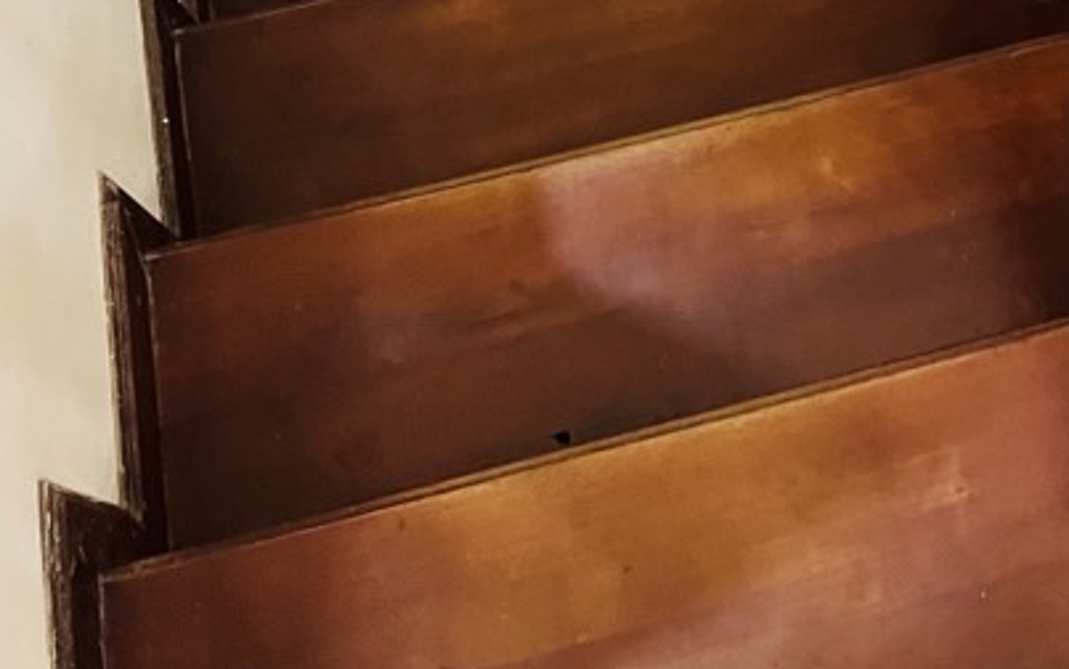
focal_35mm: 70
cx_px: 891
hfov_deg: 28.6
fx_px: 2040
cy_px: -396
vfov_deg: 16.6
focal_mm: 5.7
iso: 500
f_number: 1.5
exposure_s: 1/25
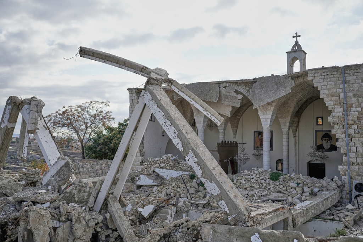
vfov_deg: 37.9
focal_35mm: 35
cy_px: 121
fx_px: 353
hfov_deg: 54.4
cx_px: 182
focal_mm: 35
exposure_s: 1/6400
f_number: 1.4
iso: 100
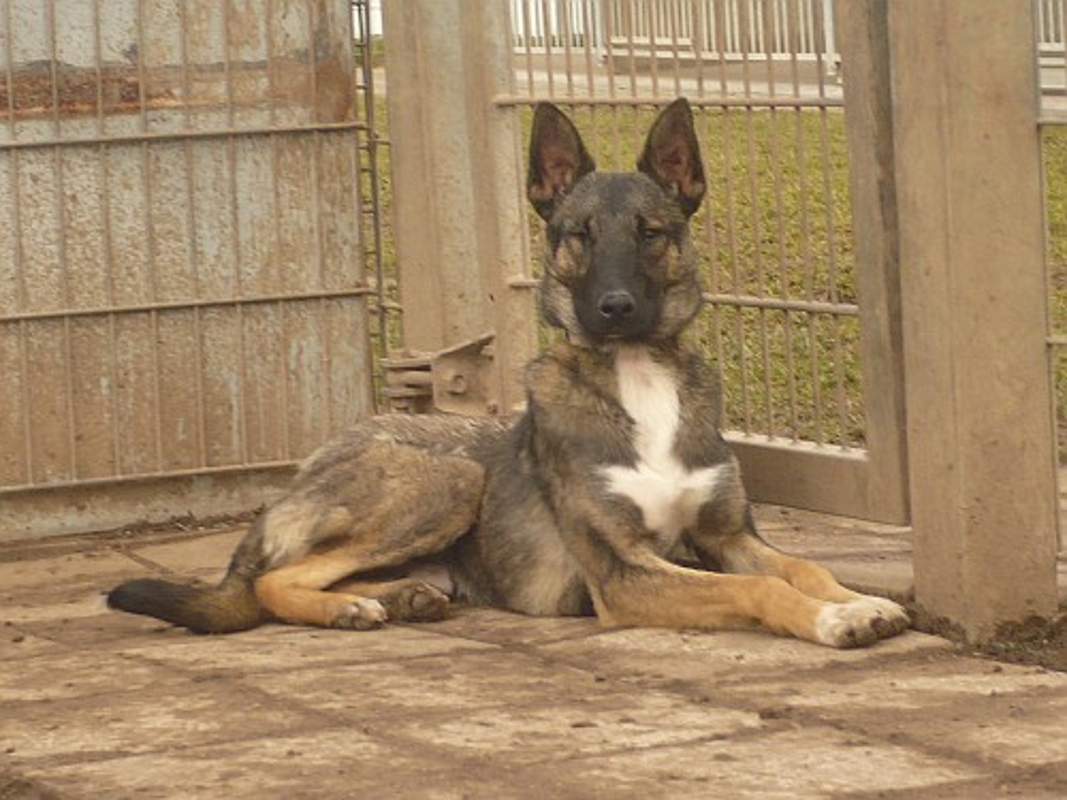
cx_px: 534
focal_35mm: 156
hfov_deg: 12.7
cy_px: 400
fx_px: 4809
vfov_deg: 9.5
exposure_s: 1/80
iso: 100
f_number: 4.9
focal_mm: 17
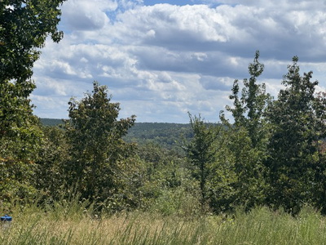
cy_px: 122
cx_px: 163
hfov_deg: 25.3
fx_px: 725
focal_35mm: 77
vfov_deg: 19.1
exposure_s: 1/1754
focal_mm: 9
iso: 25
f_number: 2.8
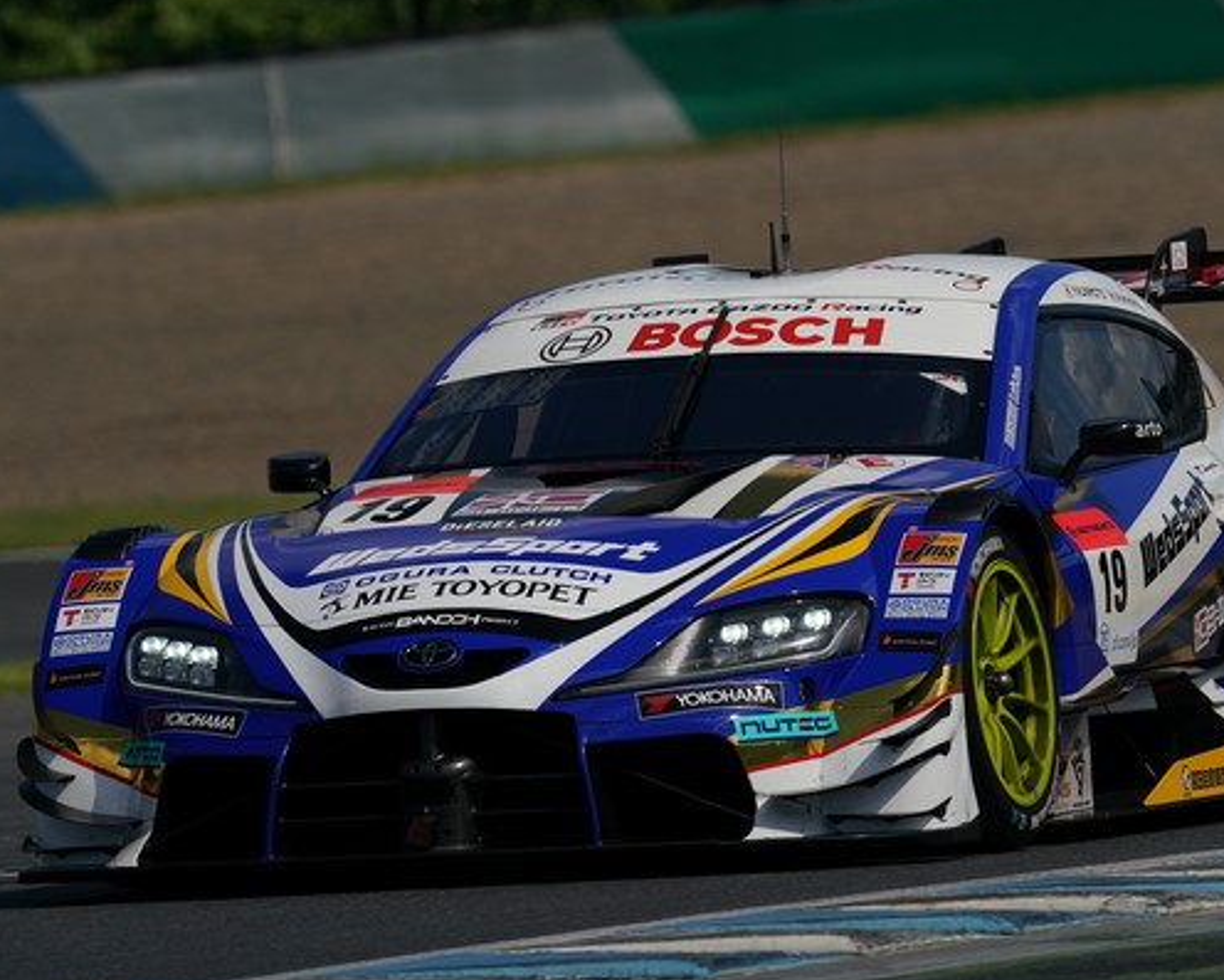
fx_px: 23588
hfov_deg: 3.0
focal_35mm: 651
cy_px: 457
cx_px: 661
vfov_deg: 2.4
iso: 200
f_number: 9
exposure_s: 1/1250
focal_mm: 478
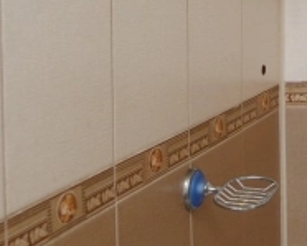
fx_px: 918
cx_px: 589
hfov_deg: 15.6
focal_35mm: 101
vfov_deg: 15.0
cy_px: -5
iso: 320
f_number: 2.8
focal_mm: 16
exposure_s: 1/160
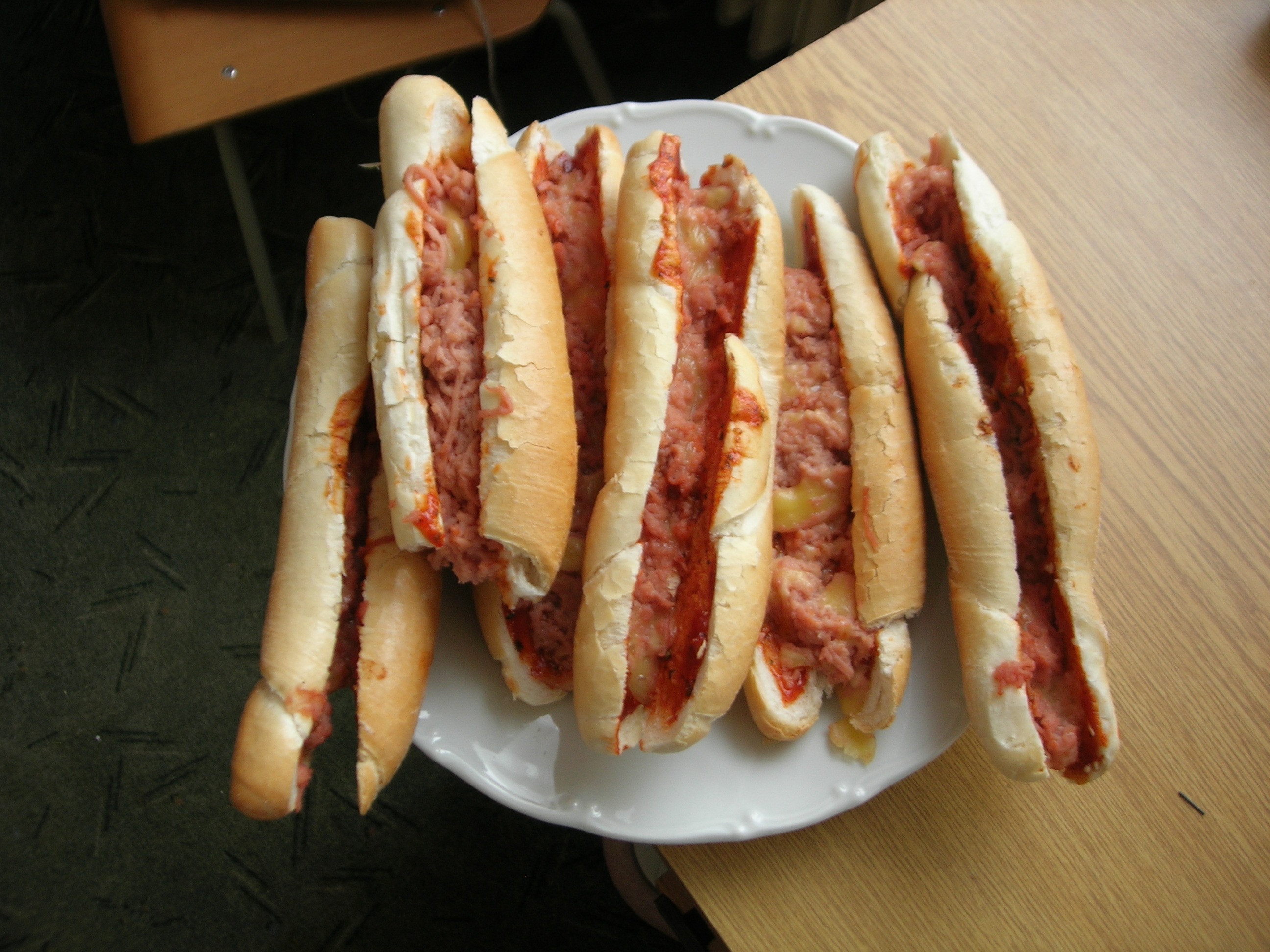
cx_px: 635
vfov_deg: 37.7
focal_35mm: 38
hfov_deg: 49.0
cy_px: 476
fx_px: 1394
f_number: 2.8
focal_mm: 7.8
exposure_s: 1/92.6
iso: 64
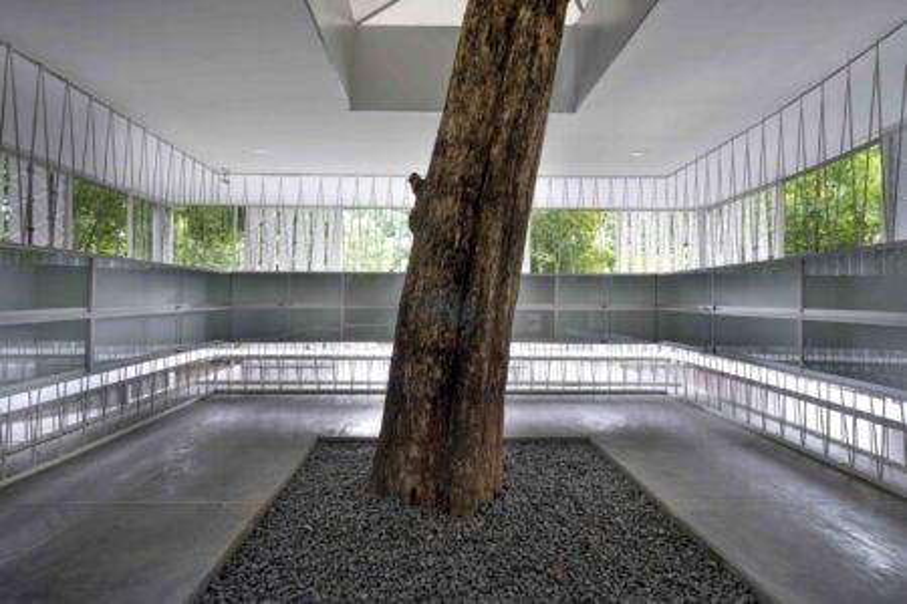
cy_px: 302
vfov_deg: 73.7
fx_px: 403
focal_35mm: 16
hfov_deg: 96.7
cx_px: 454
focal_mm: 16
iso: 200
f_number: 14
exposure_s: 1/1.25
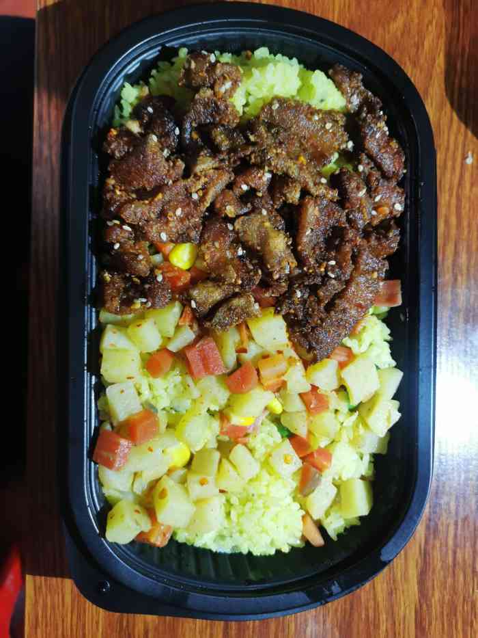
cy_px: 319
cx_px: 239
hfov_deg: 51.4
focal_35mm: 27
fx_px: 497
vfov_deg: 65.3
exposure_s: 1/33.3
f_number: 1.8
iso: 320
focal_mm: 5.58
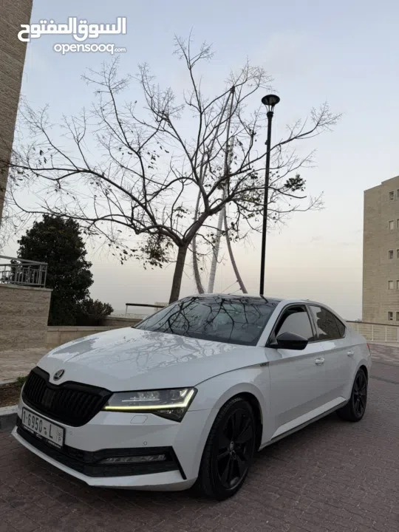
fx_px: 369
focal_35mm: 24
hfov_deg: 56.8
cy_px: 266
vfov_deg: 71.6
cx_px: 200
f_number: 1.78
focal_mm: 6.76
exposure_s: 1/121
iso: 50
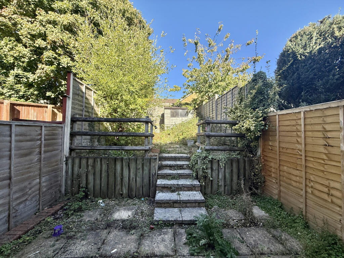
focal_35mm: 14
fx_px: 139
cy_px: 129
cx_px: 172
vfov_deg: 85.7
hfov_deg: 102.1
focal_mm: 2.22
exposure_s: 1/522
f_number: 2.2
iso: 64
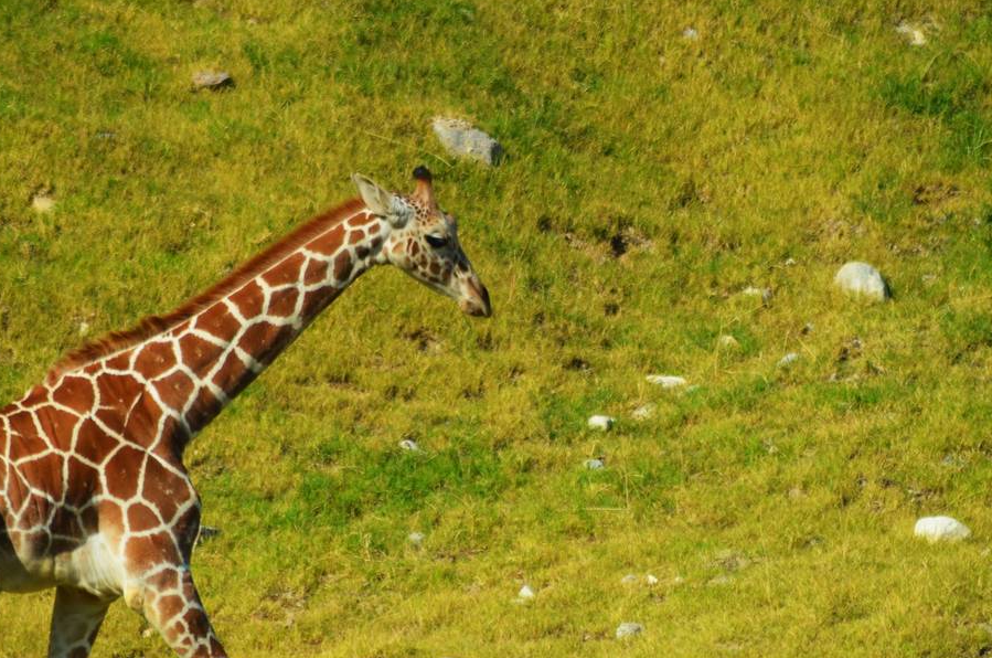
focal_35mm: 801
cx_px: 498
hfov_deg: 2.6
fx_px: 22033
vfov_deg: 1.7
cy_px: 563
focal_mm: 300
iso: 280
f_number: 5.6
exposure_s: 1/2000
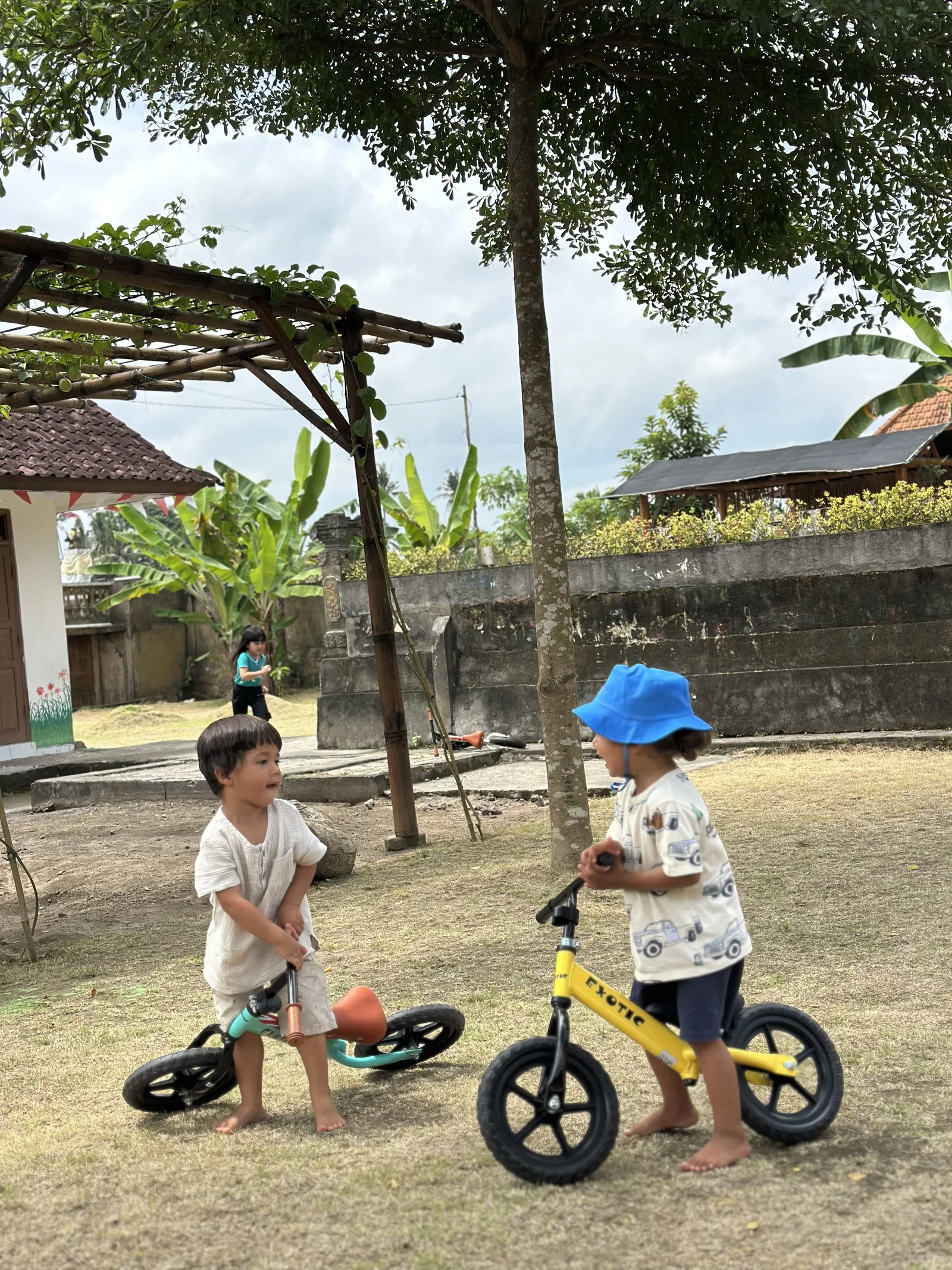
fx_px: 1760
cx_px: 476
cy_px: 635
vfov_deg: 39.7
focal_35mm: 48
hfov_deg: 30.3
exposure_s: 1/4016
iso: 80
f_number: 1.78
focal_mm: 6.86
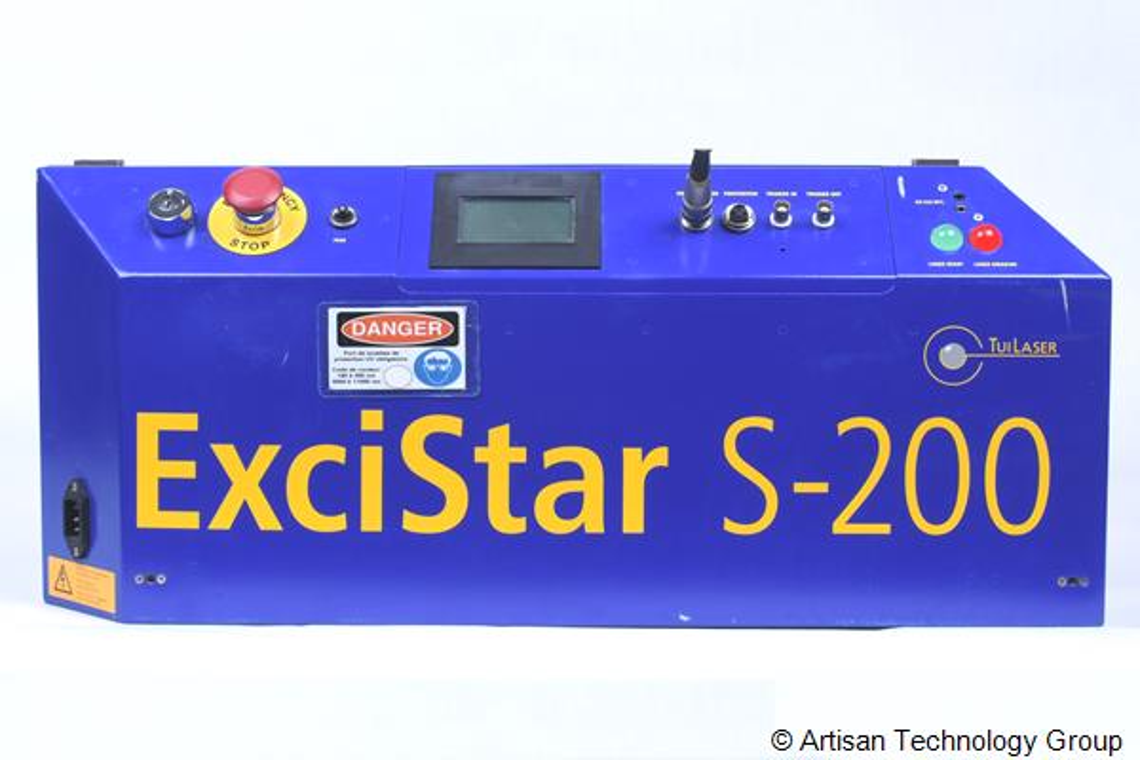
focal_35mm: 40
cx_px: 570
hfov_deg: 48.5
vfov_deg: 33.4
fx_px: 1267
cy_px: 380
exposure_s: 1/200
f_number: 16
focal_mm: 27
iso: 200
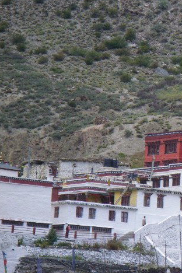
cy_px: 130
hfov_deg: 5.5
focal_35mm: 249
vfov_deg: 8.3
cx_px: 226
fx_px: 1888
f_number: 5.5
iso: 250
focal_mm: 25
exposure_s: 1/250
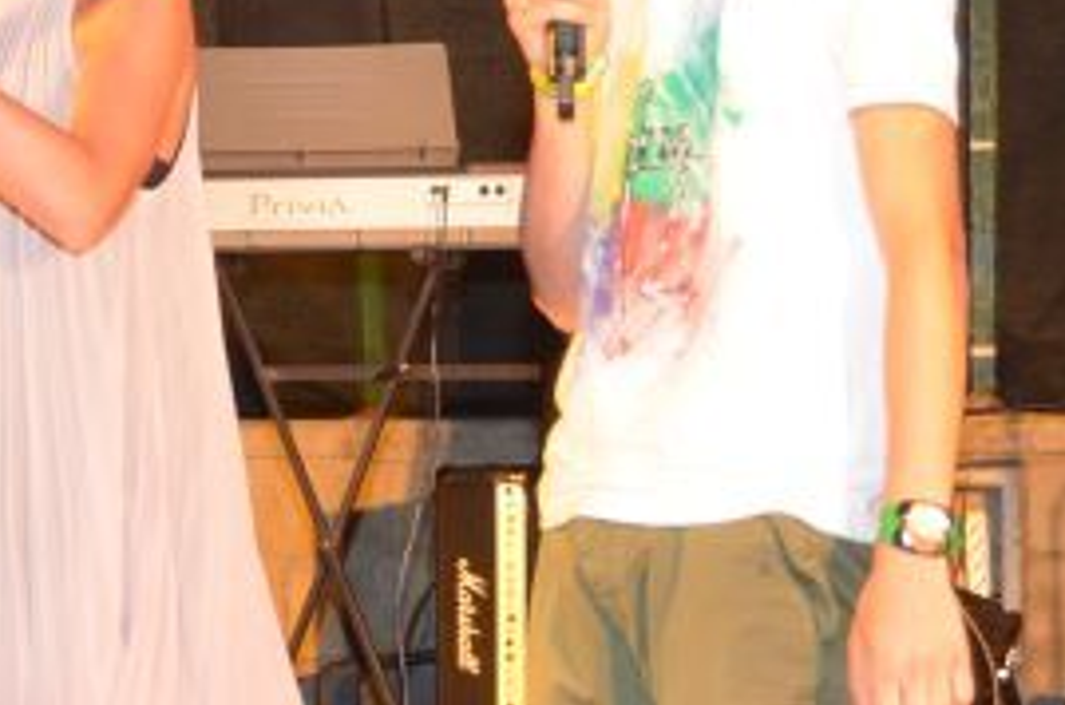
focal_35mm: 183
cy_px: 277
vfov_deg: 7.5
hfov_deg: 11.2
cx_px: 340
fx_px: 5401
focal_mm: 32
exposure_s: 1/60
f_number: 5
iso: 1000
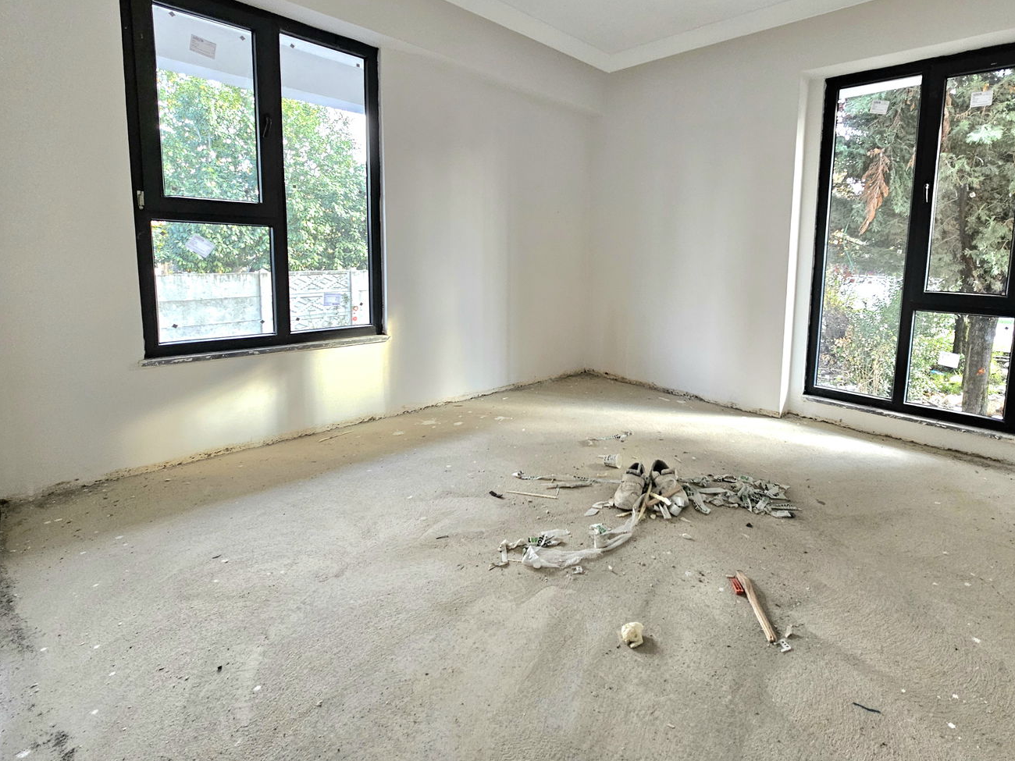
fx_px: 469
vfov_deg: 77.6
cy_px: 323
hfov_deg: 93.2
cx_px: 610
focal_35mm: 16
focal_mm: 2.2
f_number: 2.2
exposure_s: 1/50.3
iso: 125
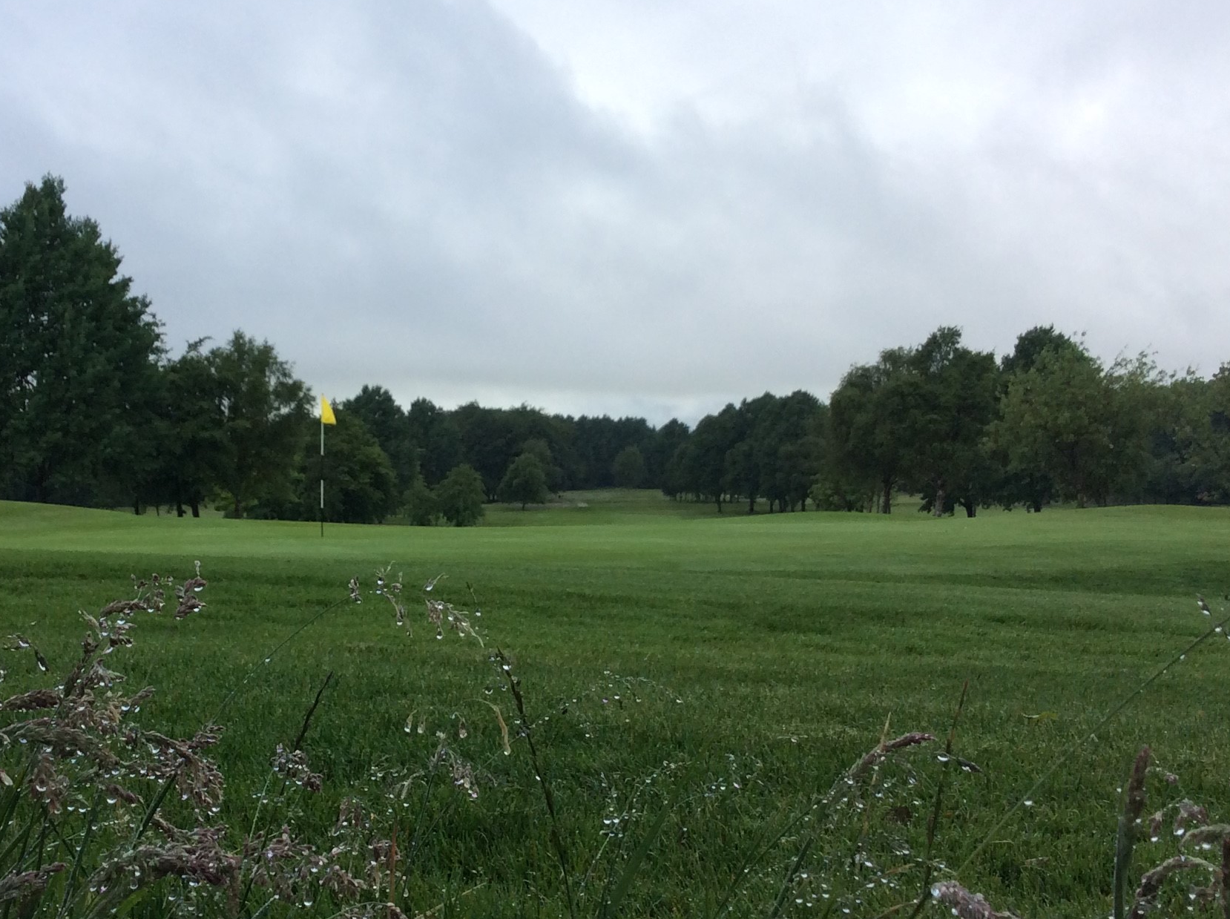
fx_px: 1774
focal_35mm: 50
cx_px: 468
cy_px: 506
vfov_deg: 29.0
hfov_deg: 38.0
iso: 32
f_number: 2.4
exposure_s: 1/381
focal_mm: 3.3
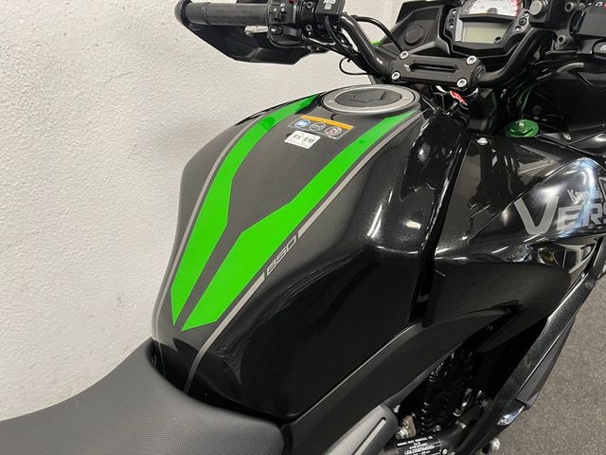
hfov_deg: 67.3
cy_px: 228
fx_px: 455
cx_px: 303
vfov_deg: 53.1
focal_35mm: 26
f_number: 1.6
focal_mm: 5.1
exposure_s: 1/50
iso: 125
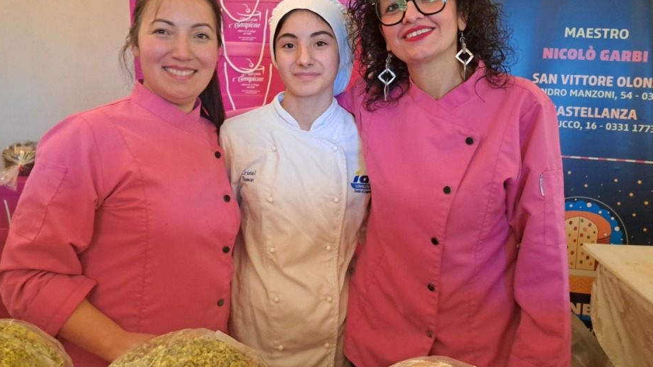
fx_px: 623
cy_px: 163
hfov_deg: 55.3
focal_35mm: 36
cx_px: 307
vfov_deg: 32.8
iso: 640
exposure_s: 1/25
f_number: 1.8
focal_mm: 5.23
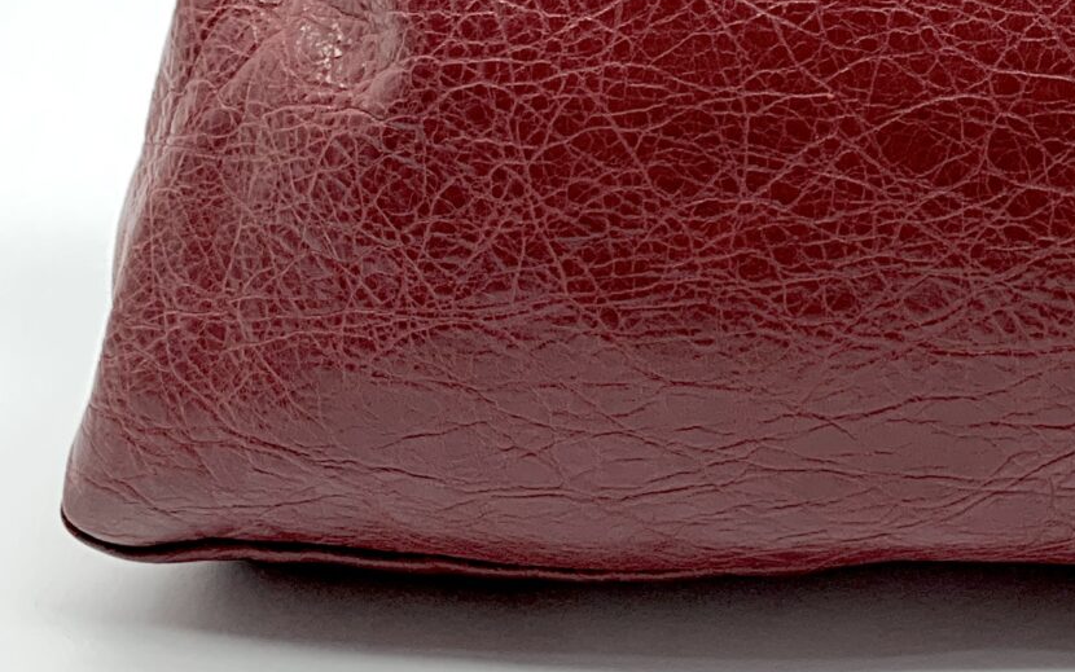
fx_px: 2491
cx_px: 1150
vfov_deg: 14.6
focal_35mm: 85
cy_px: -240
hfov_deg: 23.1
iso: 32
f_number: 1.8
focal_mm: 4.25
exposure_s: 1/100
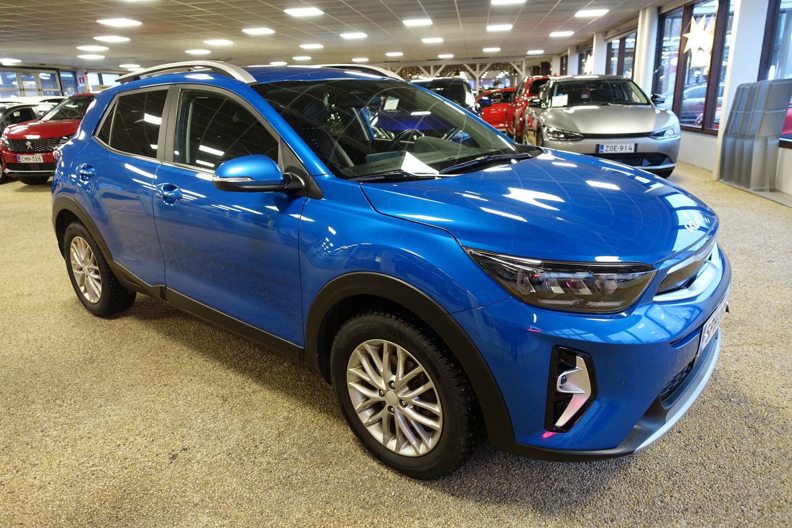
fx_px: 528
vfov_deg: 53.1
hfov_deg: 73.7
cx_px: 396
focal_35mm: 24
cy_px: 264
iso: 200
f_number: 1.8
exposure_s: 1/30
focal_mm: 8.8
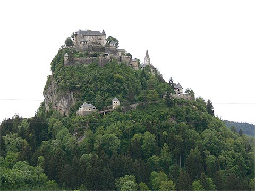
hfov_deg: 16.7
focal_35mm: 118
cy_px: 96
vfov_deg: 12.6
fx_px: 869
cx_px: 128
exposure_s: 1/640
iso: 100
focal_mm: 25
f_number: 3.6
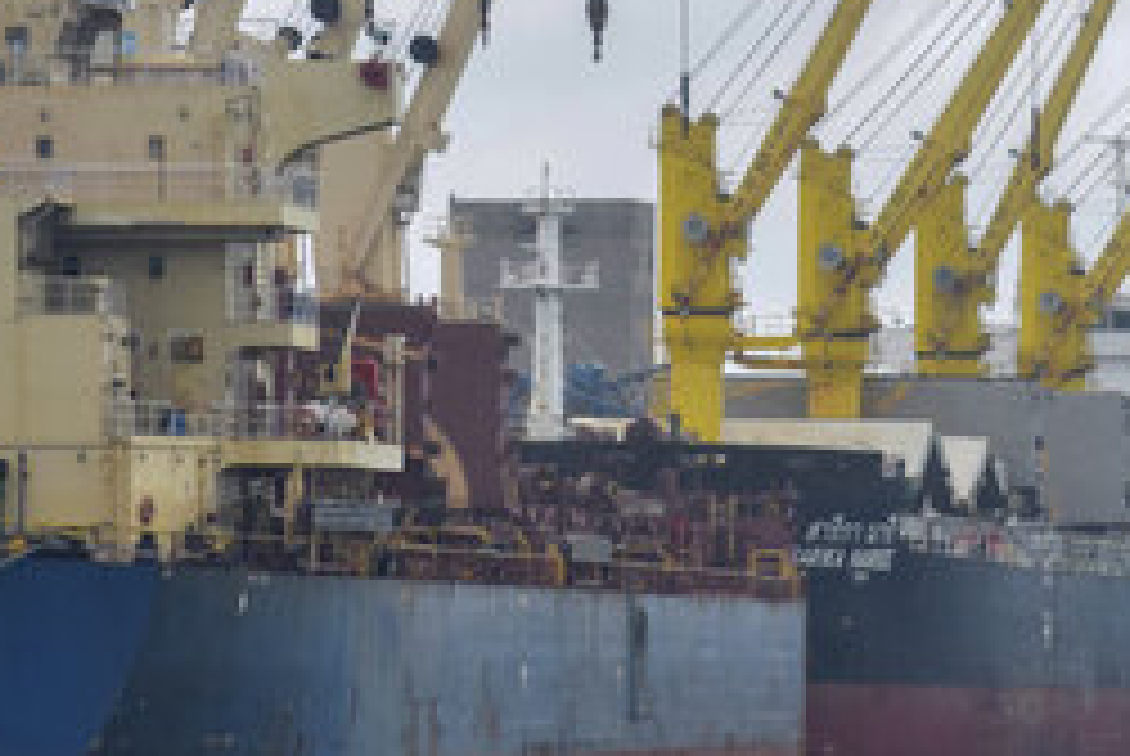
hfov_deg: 4.8
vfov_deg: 3.2
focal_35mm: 428
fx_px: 13450
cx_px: 257
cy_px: 137
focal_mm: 112
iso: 800
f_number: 7.1
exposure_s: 1/2000
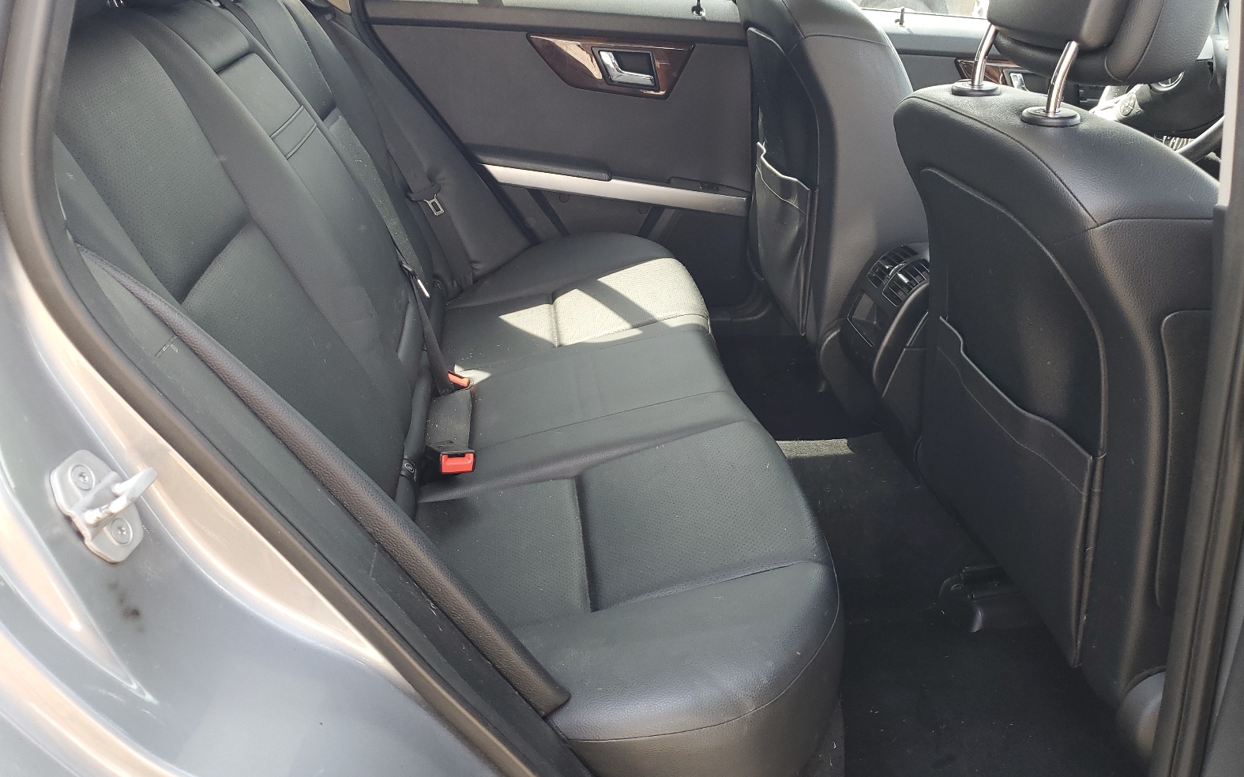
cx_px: 626
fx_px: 949
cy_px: 345
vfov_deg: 44.5
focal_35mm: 28
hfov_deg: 66.5
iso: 54
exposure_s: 1/120
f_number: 1.5
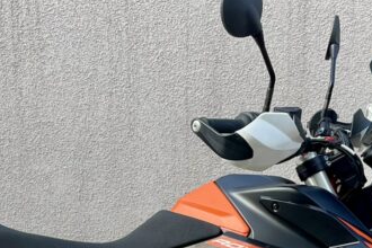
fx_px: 868
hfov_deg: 24.2
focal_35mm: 84
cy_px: 338
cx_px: 171
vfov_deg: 15.4
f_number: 1.6
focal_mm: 4.2
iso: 32
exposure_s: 1/200
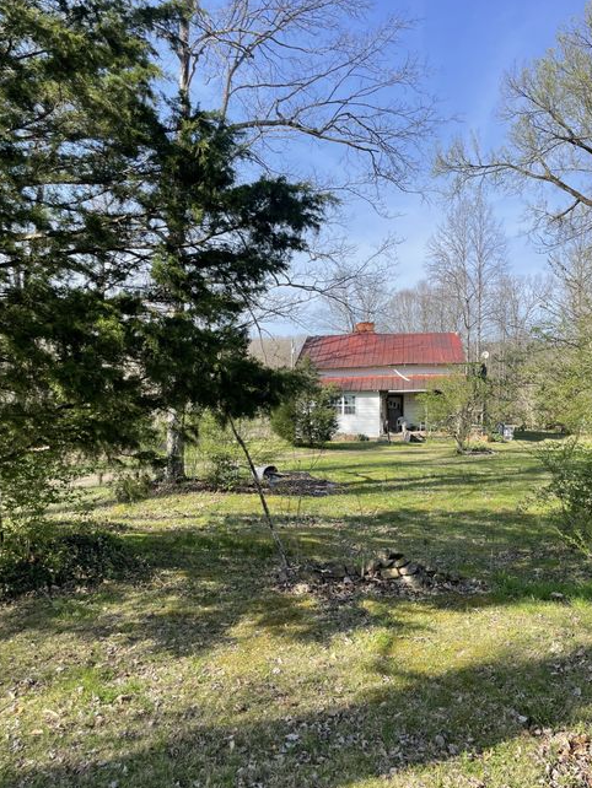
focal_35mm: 27
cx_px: 302
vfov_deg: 65.3
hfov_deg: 51.4
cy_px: 398
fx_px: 615
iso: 32
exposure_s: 1/1435
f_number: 1.6
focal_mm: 4.2
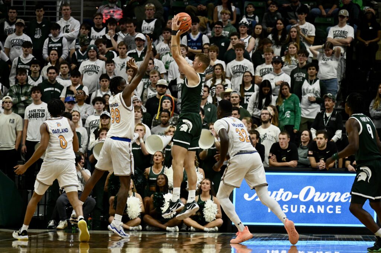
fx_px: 2115
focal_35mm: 200
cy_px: 126
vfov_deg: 6.9
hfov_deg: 10.3
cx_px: 190
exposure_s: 1/1250
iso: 8000
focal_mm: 200
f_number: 6.3
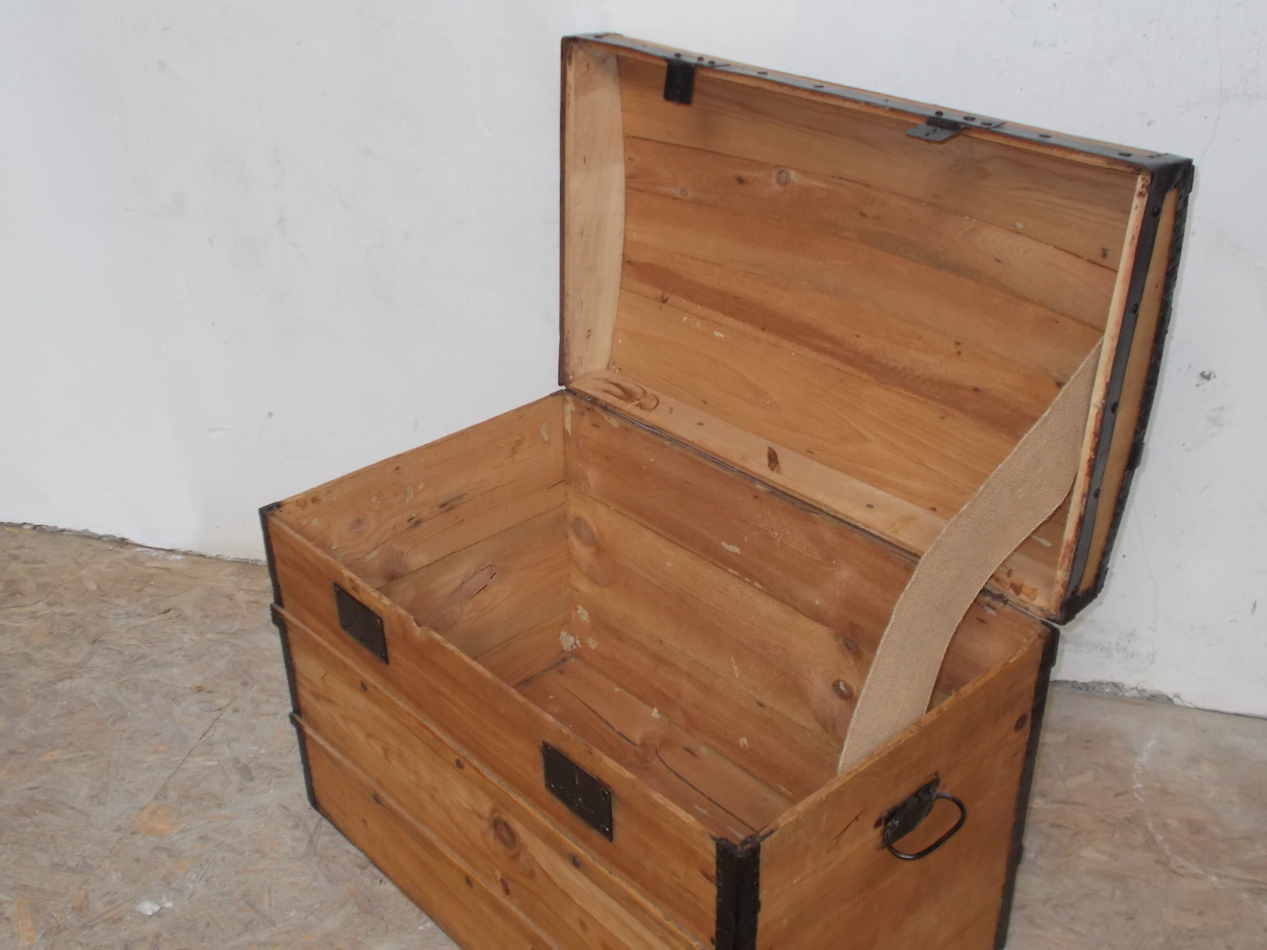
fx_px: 1427
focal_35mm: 39
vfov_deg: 36.8
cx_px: 634
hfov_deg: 47.9
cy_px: 475
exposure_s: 1/30
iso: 200
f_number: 3.9
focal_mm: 6.9
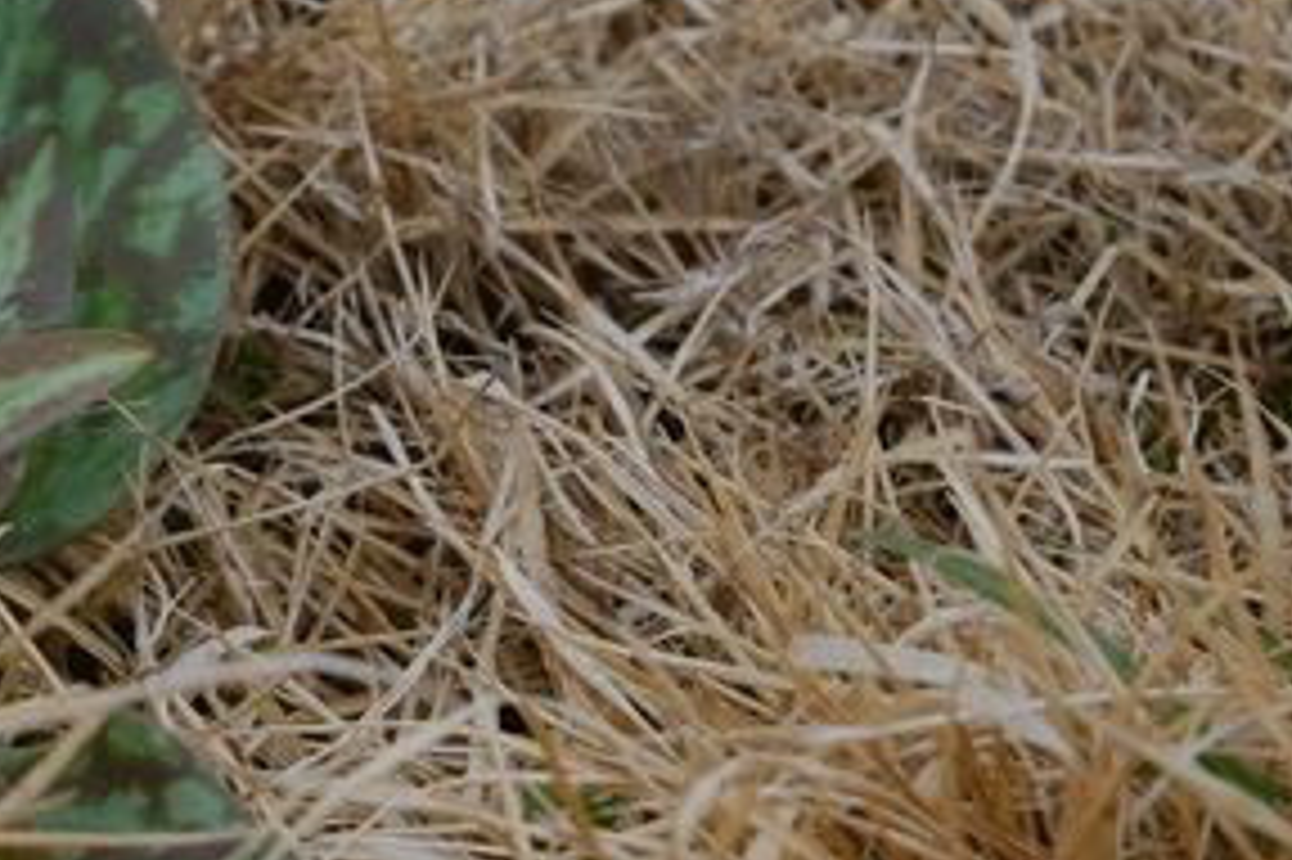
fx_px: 7568
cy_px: -47
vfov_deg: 6.5
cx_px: -545
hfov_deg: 9.5
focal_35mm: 211
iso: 320
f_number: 9
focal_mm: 48.5
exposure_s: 1/180
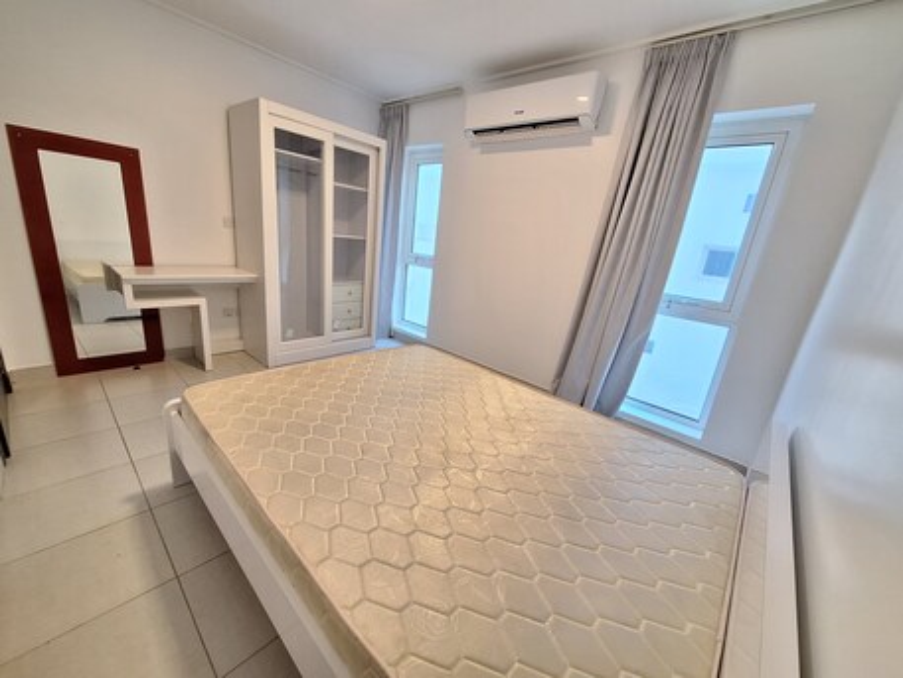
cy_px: 339
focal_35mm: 13
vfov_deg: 89.9
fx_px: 339
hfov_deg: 106.2
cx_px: 452
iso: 160
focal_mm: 1.74
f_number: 2.2
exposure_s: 1/50
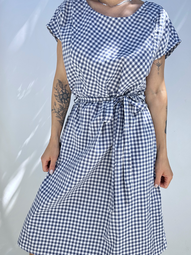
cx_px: 103
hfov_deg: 51.3
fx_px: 199
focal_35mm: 27
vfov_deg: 65.3
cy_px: 135
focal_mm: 6.86
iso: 80
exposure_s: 1/428
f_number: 1.78
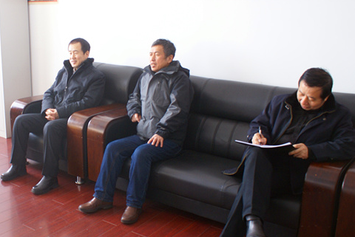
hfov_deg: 42.2
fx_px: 444
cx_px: 88
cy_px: 117
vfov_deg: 29.9
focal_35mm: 45
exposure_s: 1/40
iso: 100
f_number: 4
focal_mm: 18
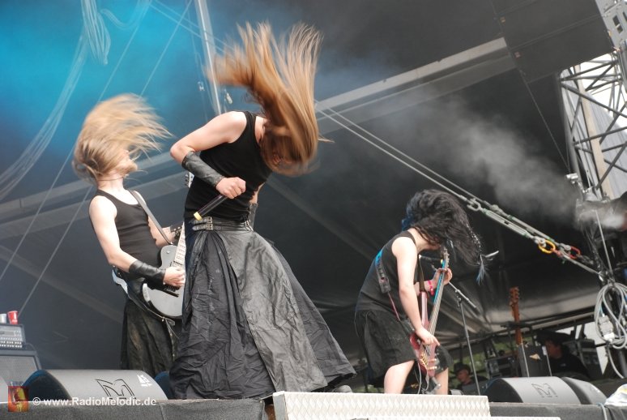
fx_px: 1622
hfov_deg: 21.9
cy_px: 210
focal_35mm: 93
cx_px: 314
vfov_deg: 14.7
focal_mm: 62
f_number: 5.3
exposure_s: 1/125
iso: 320
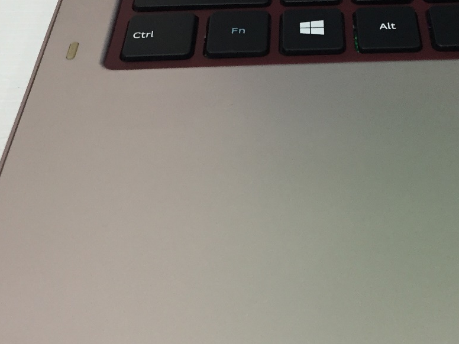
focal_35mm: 61
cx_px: 290
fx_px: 809
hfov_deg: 31.5
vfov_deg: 23.9
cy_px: 111
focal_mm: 4.15
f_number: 2.2
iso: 64
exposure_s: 1/33
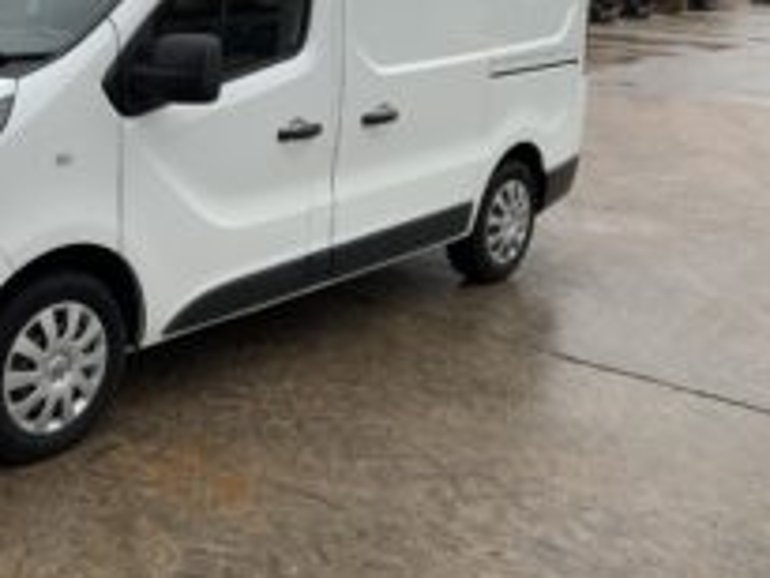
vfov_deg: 28.2
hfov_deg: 36.3
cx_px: 162
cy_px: 143
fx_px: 1135
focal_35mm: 51
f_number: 1.8
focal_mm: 3
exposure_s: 1/175
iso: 16
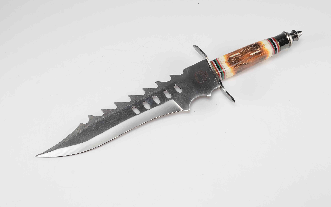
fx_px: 361
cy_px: 99
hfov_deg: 49.3
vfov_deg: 32.0
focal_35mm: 40
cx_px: 166
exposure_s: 1/80
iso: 100
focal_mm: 26
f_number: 10
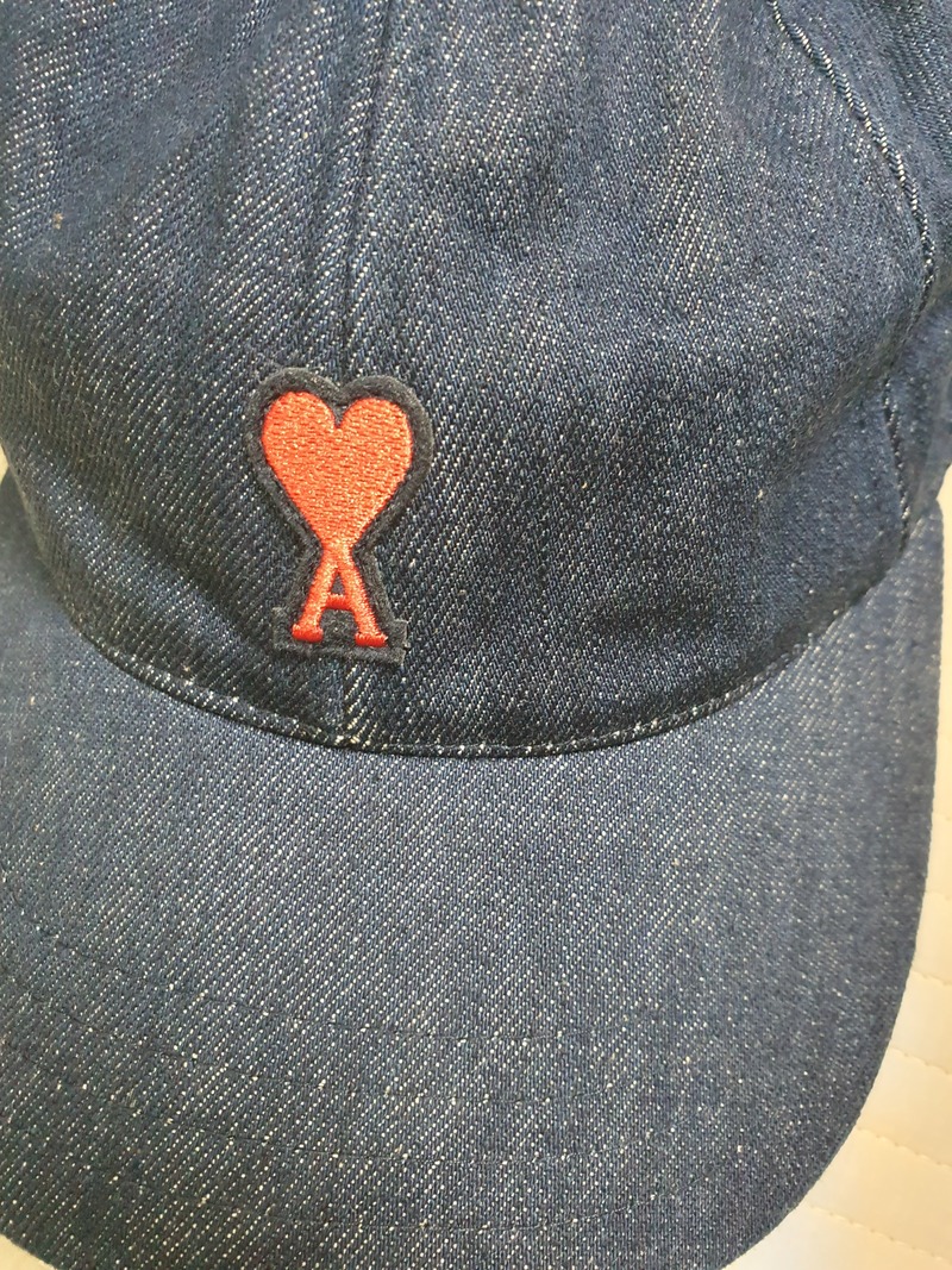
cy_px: 635
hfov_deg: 53.1
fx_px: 954
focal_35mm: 26
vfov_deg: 67.3
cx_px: 476
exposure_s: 1/30
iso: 500
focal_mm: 4.32
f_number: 2.4
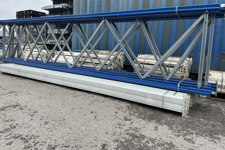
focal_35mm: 26
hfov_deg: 69.4
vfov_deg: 49.3
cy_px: 62
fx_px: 162
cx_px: 111
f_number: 1.78
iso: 80
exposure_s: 1/1433
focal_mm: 6.86
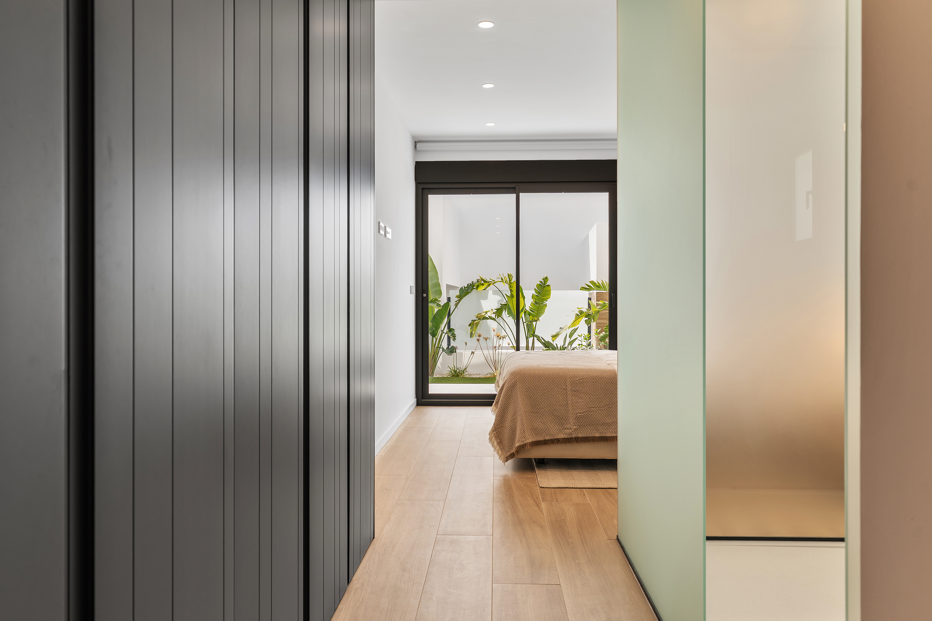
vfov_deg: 51.3
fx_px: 647
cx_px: 473
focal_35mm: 25
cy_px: 310
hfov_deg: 71.5
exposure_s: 1/13
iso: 50
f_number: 6.3
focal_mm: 24
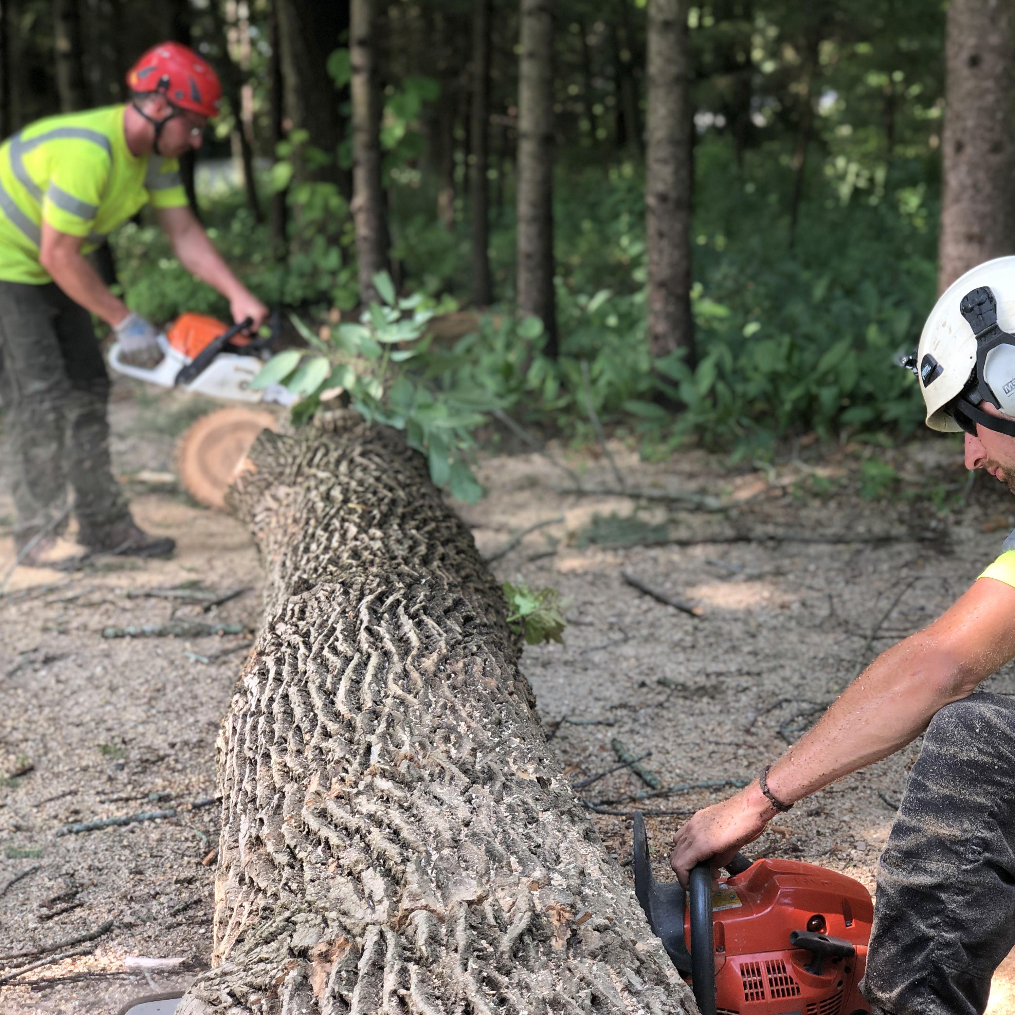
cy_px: 511
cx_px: 609
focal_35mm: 62
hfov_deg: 27.7
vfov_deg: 27.7
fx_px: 2057
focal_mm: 6
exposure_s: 1/120
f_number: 2.4
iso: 20
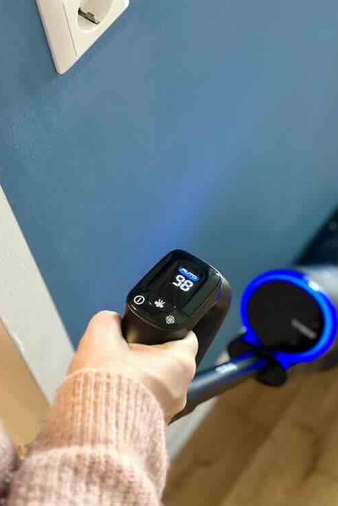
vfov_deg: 30.1
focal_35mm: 67
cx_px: 283
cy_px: 252
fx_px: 943
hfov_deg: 20.0
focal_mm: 6.86
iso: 400
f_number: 1.78
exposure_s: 1/48
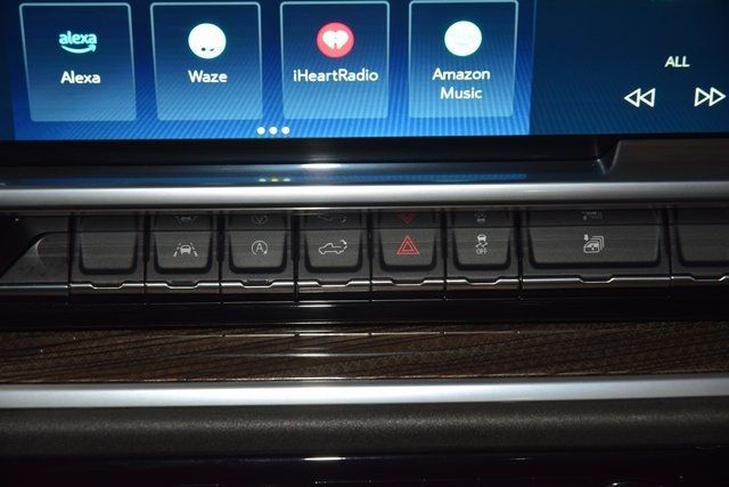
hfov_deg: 19.5
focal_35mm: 105
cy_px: 244
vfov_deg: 13.0
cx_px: 364
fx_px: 2127
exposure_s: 1/40
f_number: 4.5
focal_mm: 70
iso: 1100
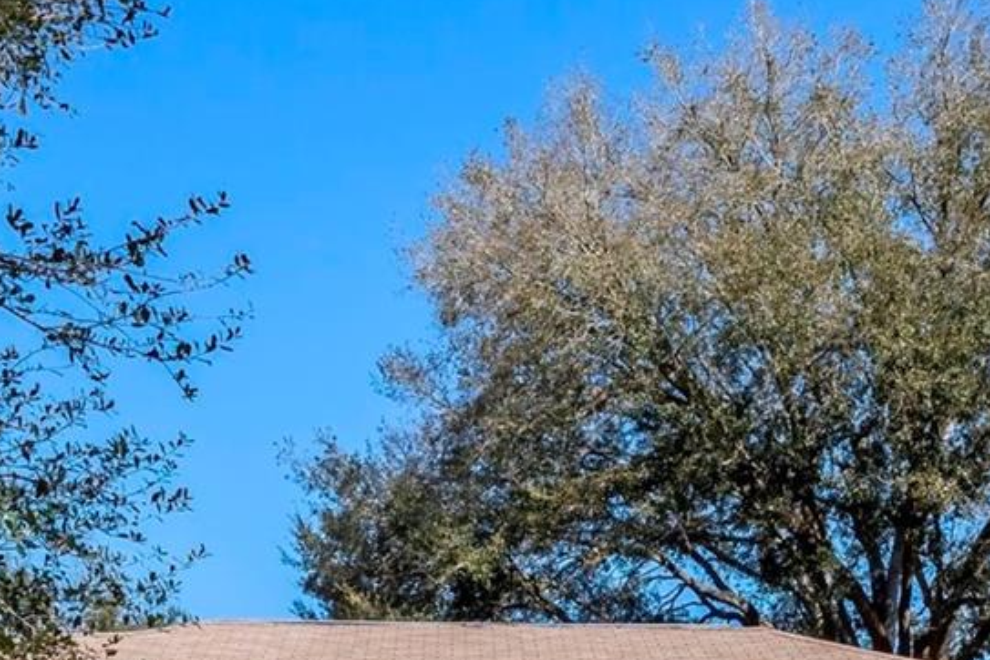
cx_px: 571
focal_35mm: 57
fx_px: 1580
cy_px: 696
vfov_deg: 22.5
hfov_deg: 34.7
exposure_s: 1/1600
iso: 1000
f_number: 8
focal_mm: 13
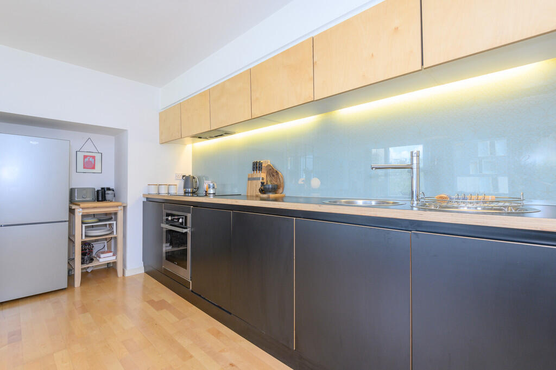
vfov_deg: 73.7
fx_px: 247
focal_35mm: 16
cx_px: 278
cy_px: 185
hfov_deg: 96.8
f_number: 8
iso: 500
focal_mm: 16
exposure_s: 1/15
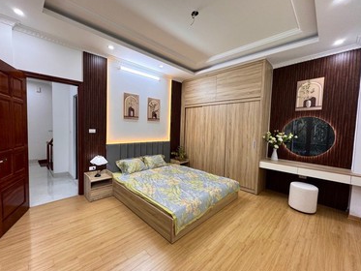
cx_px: 170
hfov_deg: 98.1
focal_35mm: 15
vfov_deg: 81.8
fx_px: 156
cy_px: 136
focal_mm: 2.22
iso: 100
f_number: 2.2
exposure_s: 1/100
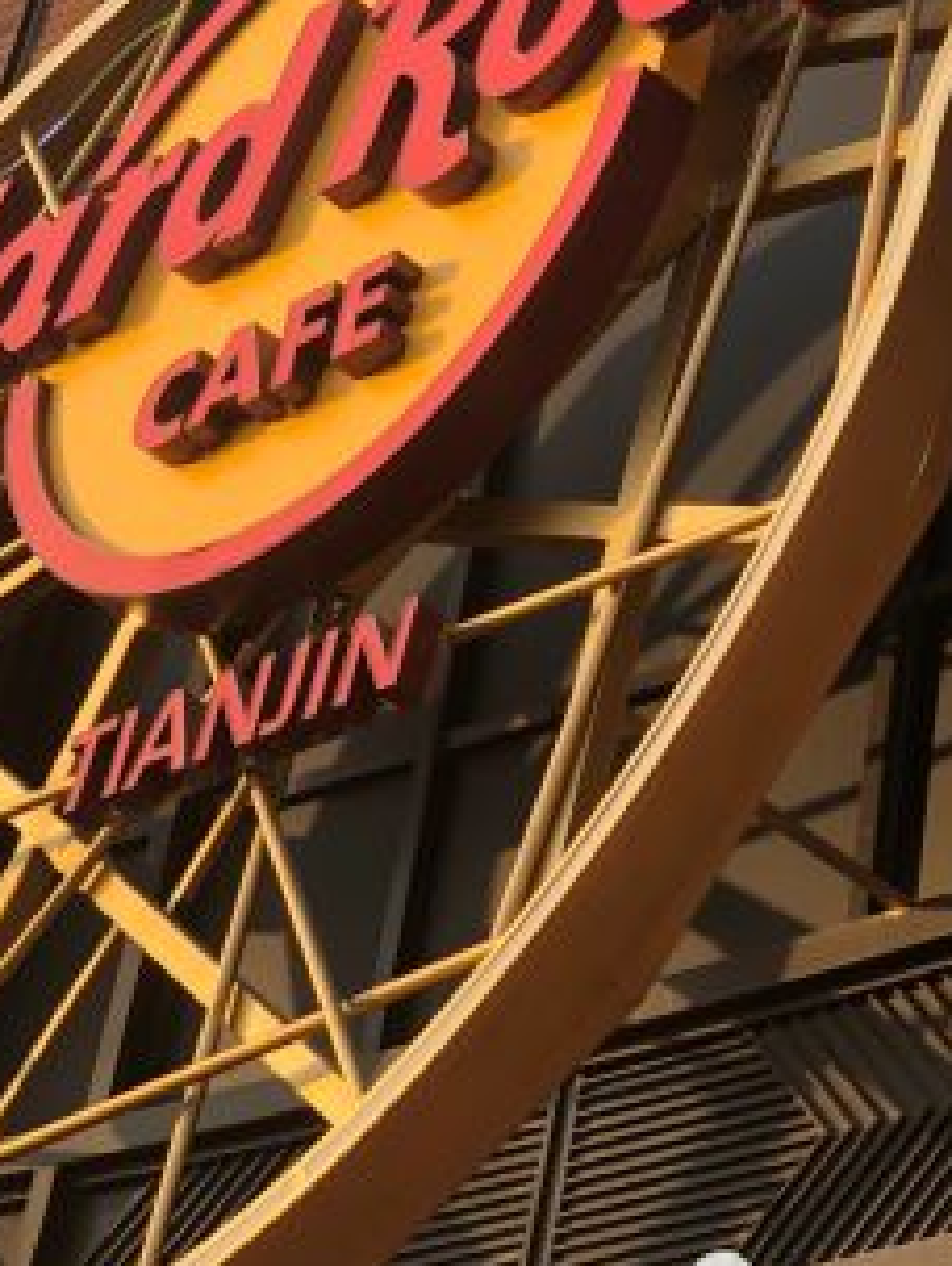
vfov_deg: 16.2
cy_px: 104
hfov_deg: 12.4
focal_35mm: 120
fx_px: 4391
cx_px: 599
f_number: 2.4
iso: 16
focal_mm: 6
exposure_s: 1/190
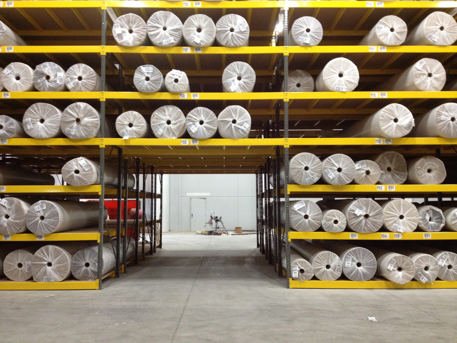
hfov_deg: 52.6
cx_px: 228
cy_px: 172
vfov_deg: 40.7
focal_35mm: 35
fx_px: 462
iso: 250
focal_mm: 4.28
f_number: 2.4
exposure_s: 1/20
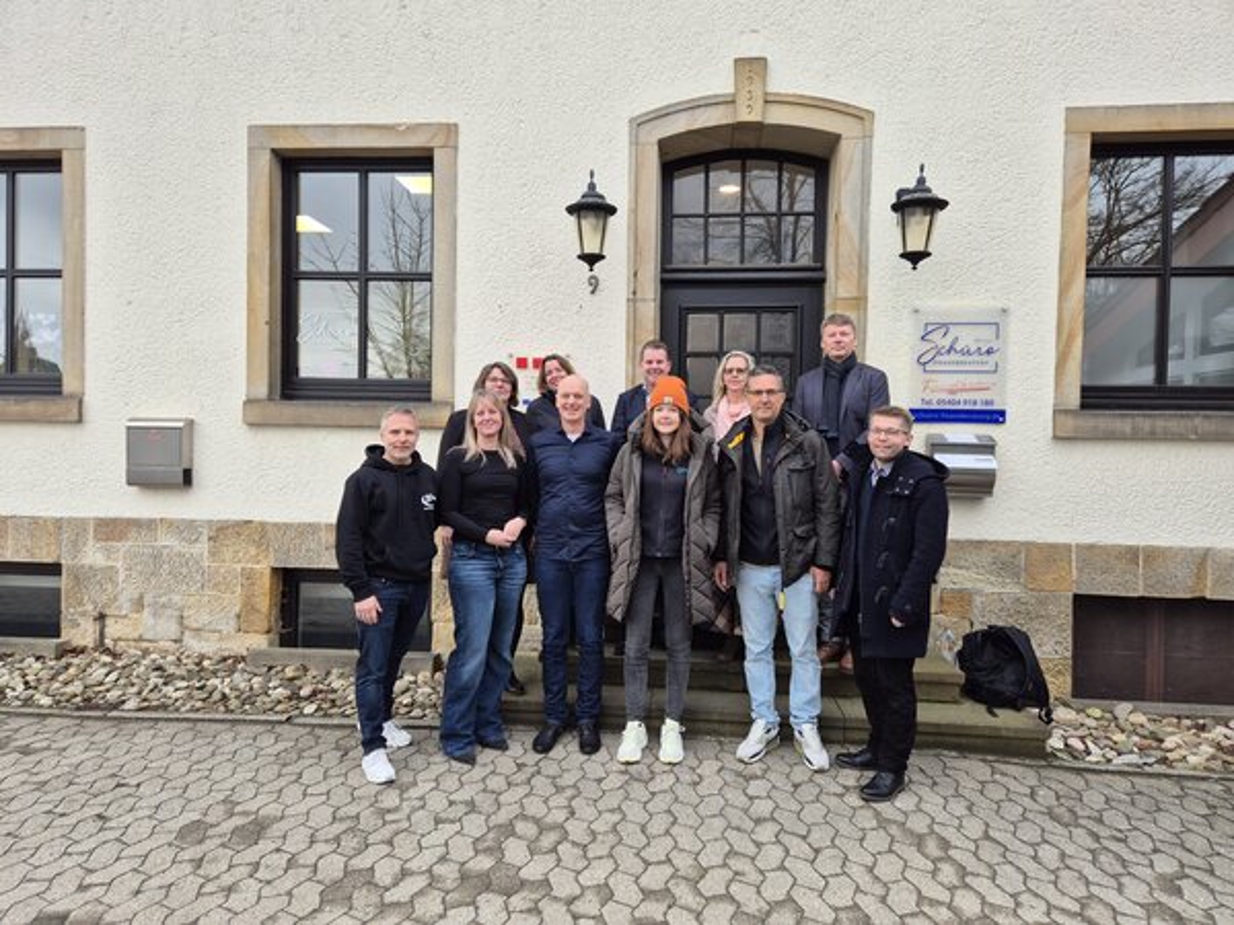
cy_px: 462
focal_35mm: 23
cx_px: 617
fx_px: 820
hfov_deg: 73.9
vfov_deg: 58.9
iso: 32
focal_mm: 5.4
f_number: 1.8
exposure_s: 1/180
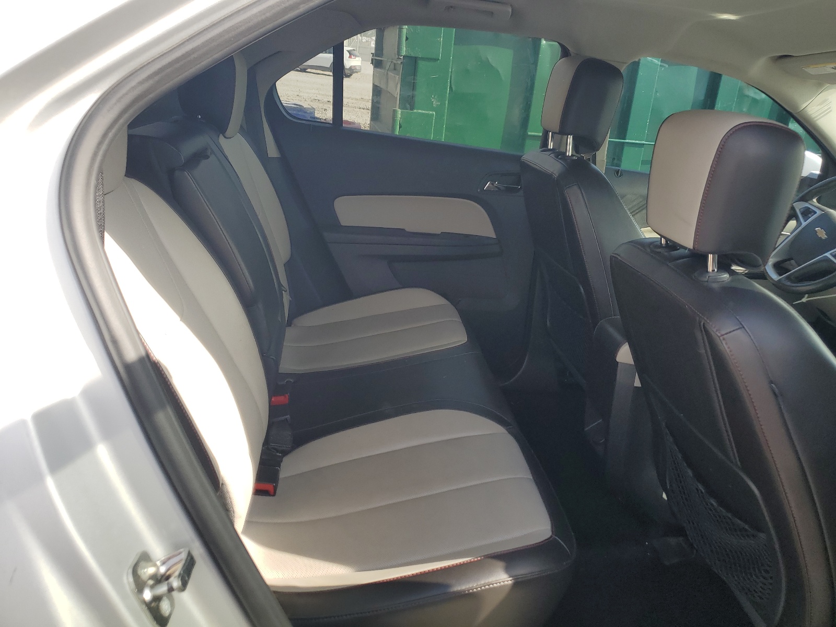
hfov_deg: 67.3
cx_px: 418
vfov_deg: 53.1
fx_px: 628
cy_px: 314
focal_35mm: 26
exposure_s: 1/625
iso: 50
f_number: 1.5
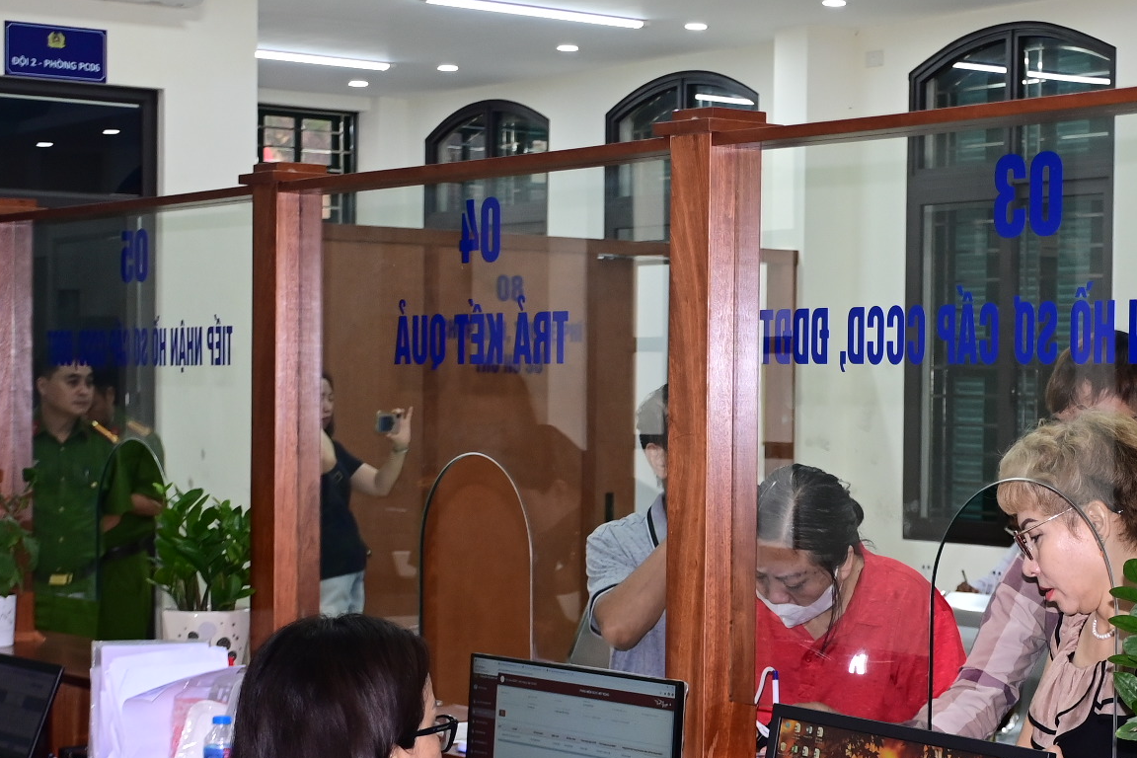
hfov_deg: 24.5
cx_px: 870
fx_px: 2590
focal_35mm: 82
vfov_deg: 16.6
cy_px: 511
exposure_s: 1/200
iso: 640
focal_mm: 32
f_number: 4
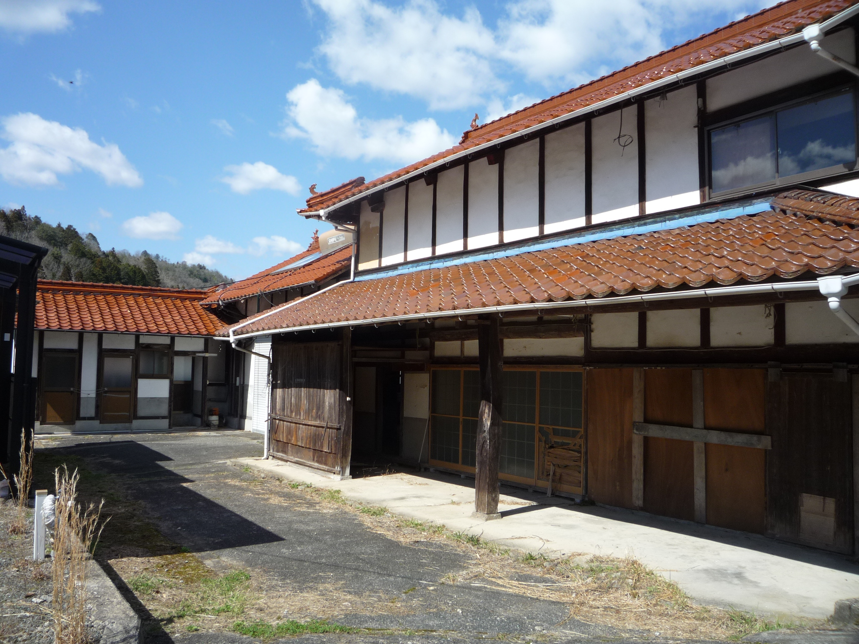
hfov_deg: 60.0
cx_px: 430
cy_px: 322
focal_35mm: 30
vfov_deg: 46.8
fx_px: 744
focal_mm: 5.2
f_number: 4.5
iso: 100
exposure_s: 1/400
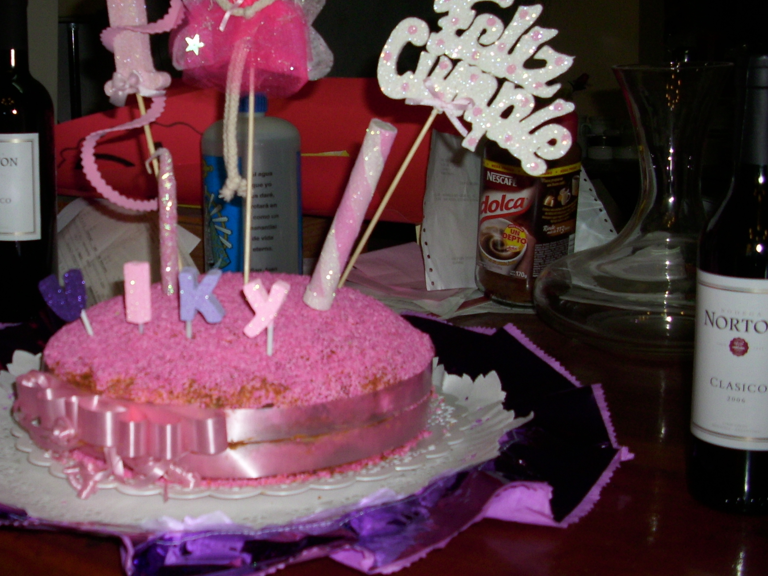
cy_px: 254
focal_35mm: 48
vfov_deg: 30.2
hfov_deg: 38.4
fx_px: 1065
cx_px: 174
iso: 50
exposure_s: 1/60
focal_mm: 6.2
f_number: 2.8
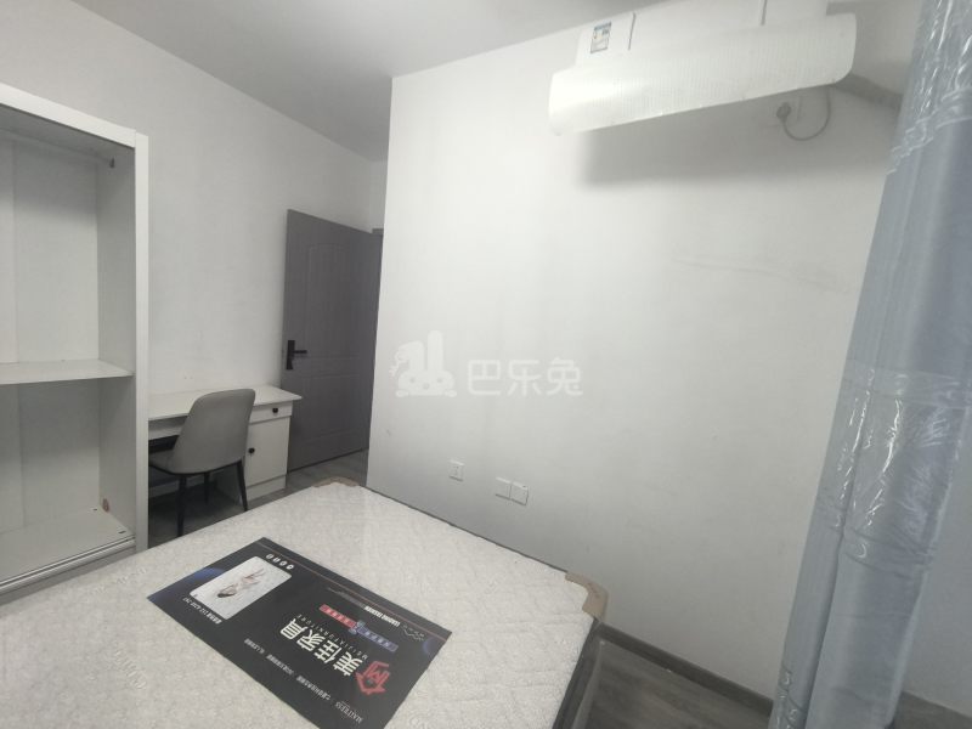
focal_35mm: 13
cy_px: 364
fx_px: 365
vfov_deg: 89.9
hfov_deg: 106.2
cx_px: 486
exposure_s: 1/50
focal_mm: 1.95
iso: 125
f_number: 2.2
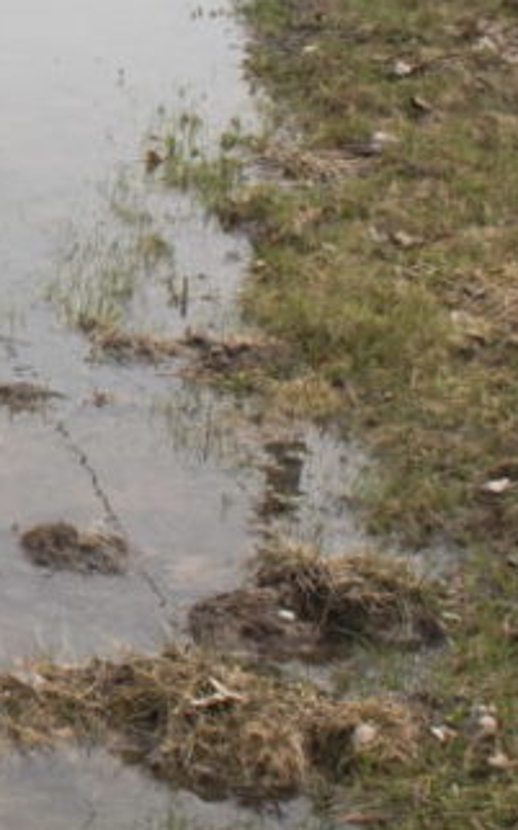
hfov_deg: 7.6
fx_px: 3436
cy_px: -161
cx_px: -979
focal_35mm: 152
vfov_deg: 13.4
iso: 500
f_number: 11
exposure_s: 1/500
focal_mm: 24
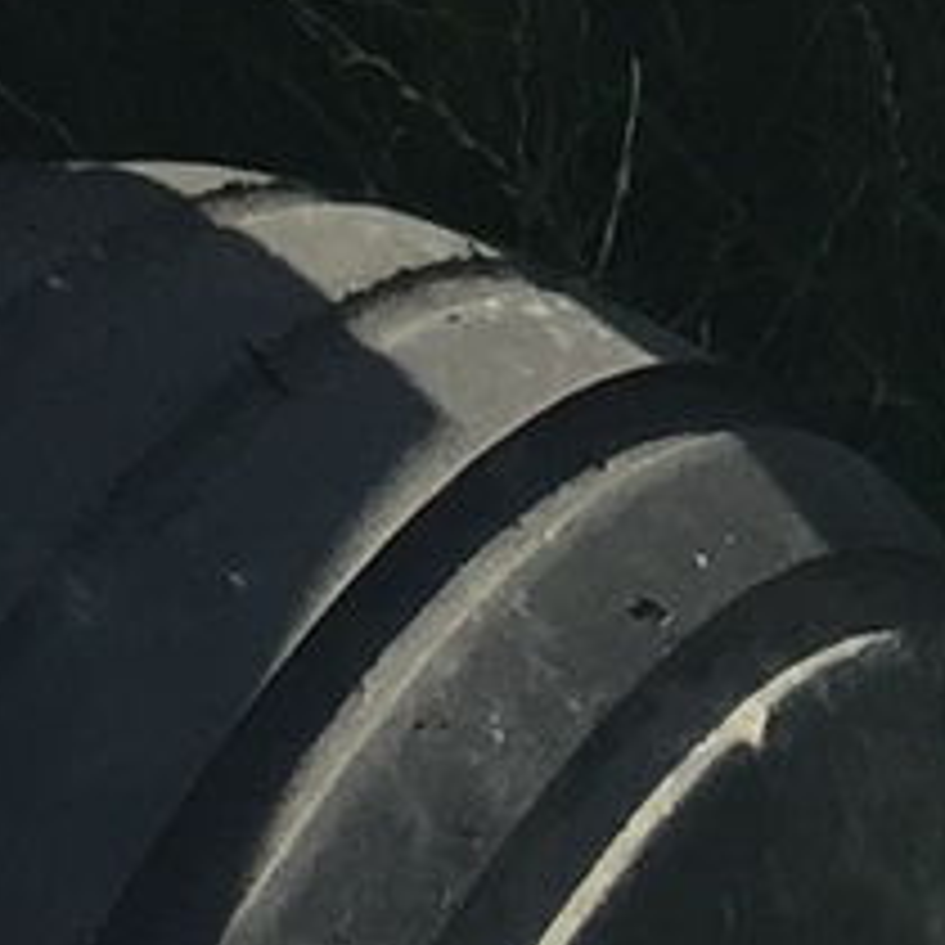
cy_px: -2475
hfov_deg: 7.0
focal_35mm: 250
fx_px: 7721
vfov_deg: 6.1
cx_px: 36
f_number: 2.2
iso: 32
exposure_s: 1/879
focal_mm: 4.15
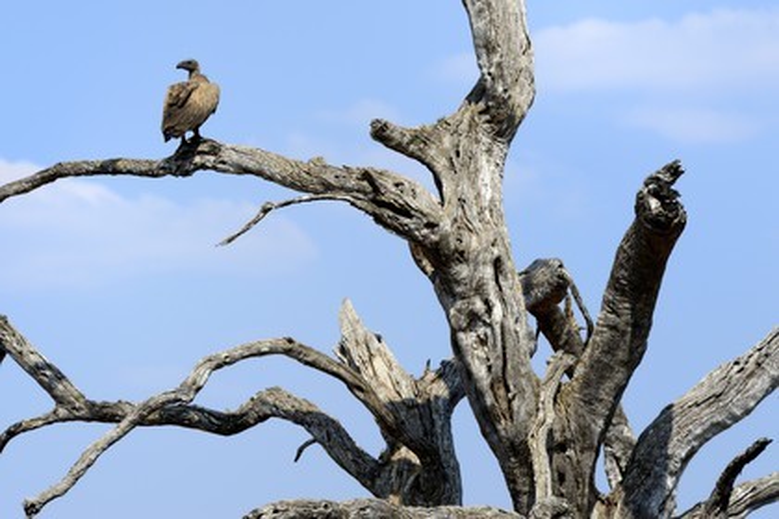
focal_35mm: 280
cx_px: 390
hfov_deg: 7.4
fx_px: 6058
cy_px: 260
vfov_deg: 4.9
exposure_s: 1/640
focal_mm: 280
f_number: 11
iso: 400
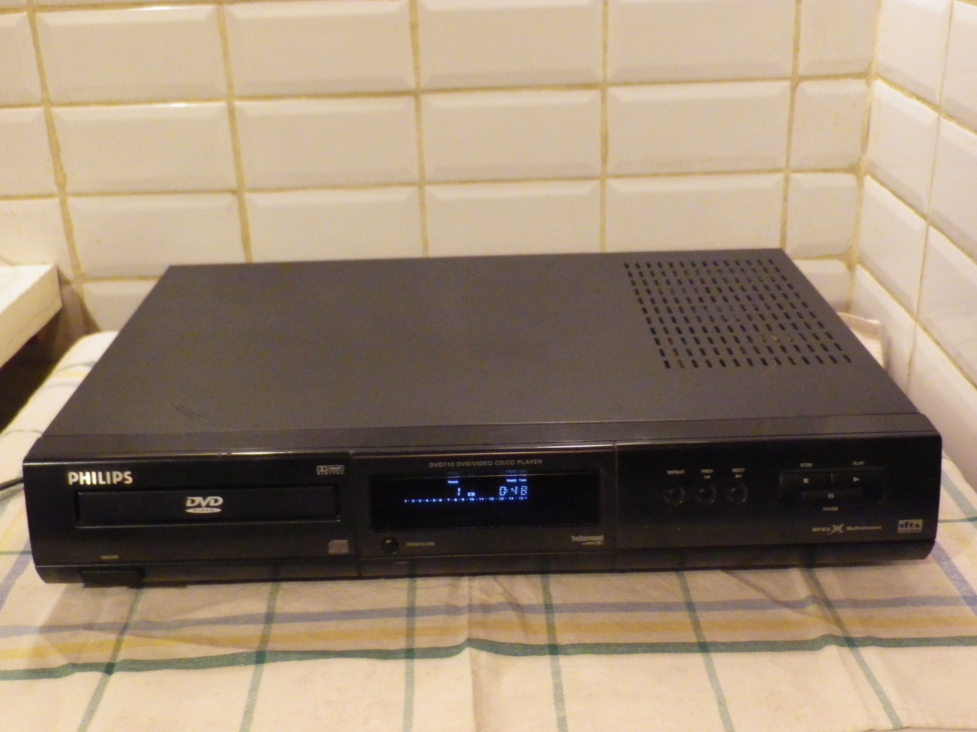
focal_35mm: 39
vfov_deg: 36.8
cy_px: 366
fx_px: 1101
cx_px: 488
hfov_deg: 47.9
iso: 800
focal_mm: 7
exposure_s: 1/20
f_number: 4
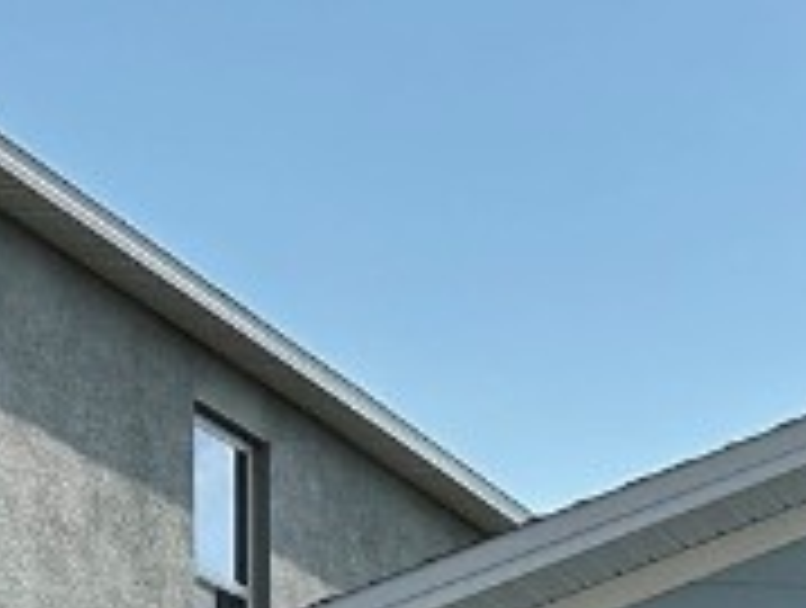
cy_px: 1248
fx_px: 3196
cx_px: 1810
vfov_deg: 10.0
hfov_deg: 12.1
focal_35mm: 137
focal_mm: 6.86
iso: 80
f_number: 1.78
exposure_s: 1/8929
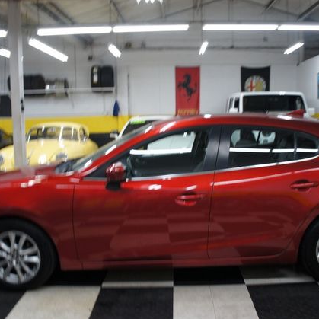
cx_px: 177
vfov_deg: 47.2
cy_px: 161
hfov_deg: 47.1
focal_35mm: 35
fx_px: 365
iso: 250
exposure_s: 1/30
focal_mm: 18
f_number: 3.5
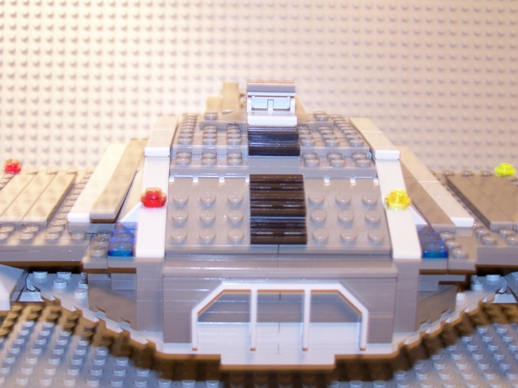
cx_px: 259
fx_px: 958
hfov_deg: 30.3
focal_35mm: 64
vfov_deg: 22.9
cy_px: 194
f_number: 3.2
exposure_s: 1/2
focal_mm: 10.7
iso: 80
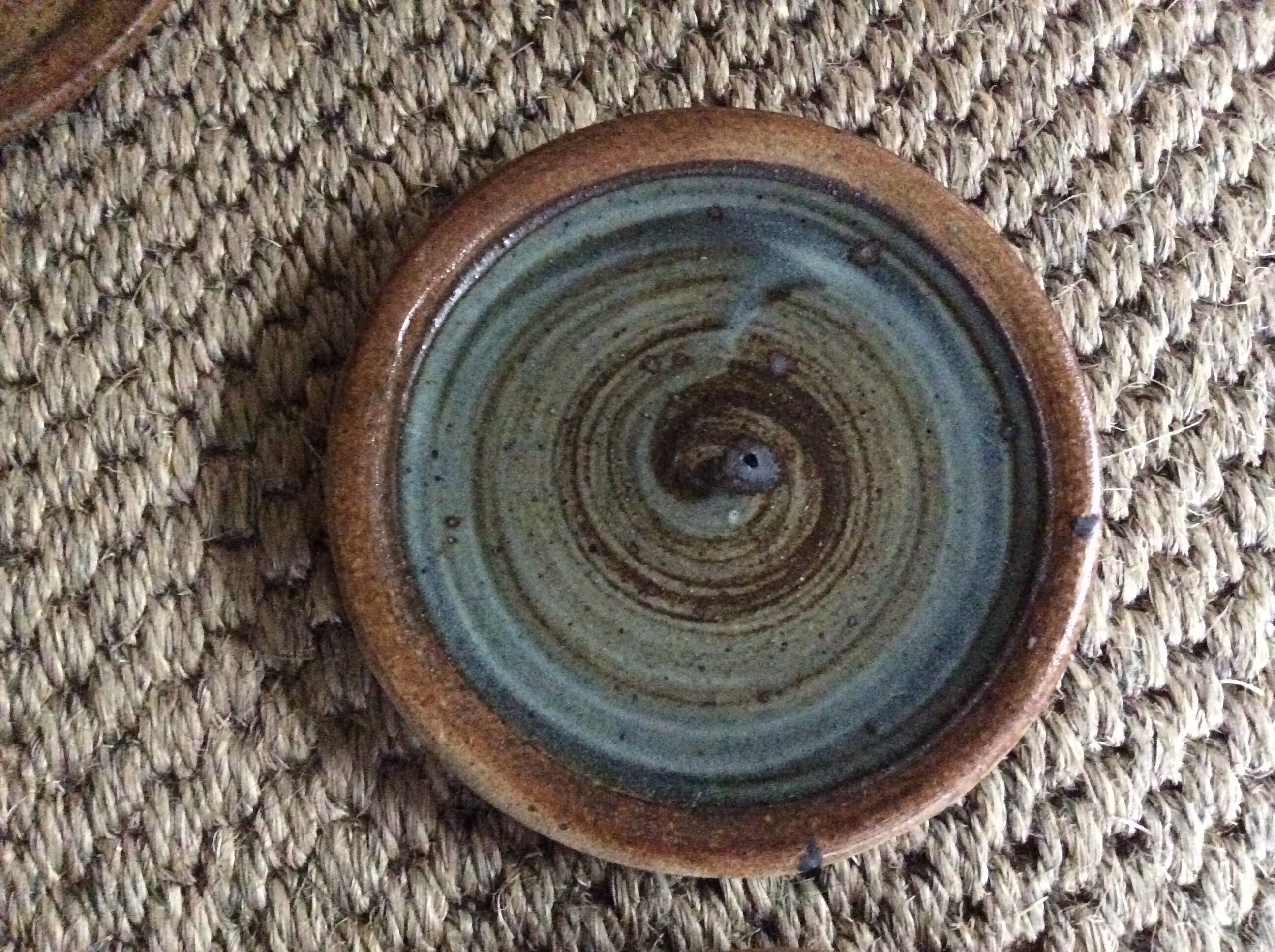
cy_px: 476
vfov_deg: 44.1
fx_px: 1177
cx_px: 638
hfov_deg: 56.9
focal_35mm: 32
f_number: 2.4
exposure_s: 1/17
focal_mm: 3.3
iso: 800
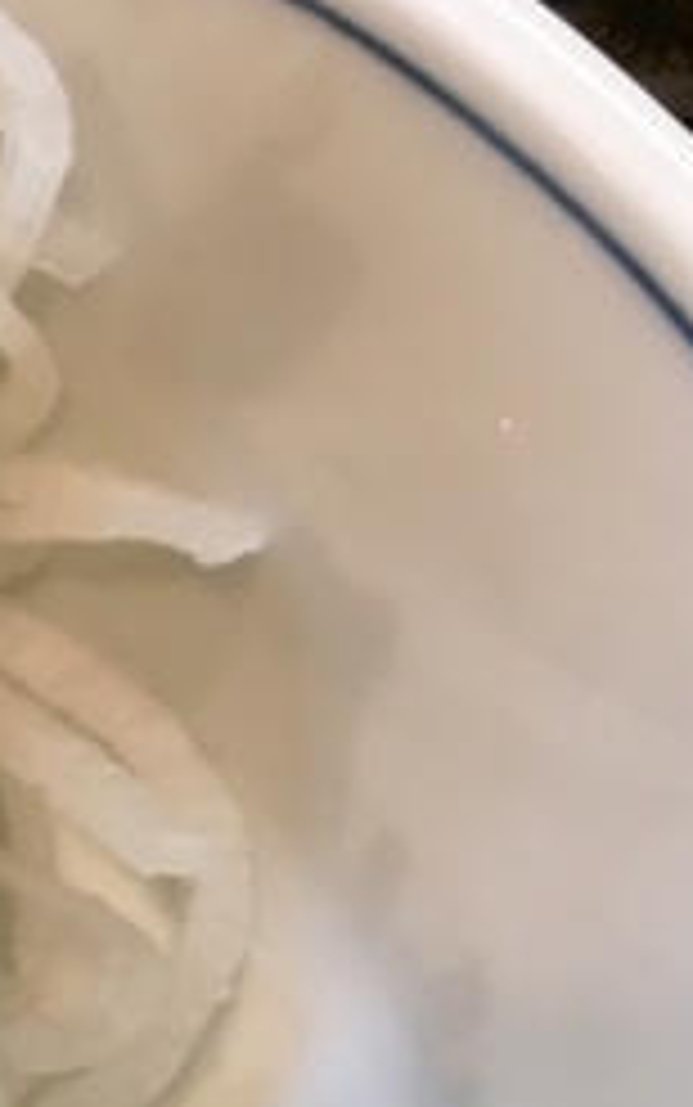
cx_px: -909
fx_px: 3018
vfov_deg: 19.8
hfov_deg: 11.2
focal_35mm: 100
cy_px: 1228
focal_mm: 4.15
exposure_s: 1/33
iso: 125
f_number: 2.2
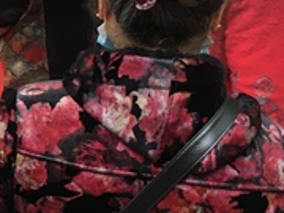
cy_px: -5
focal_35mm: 103
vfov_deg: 14.1
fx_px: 845
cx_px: -126
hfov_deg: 17.4
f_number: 2.2
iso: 25
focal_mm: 4.15
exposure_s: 1/33
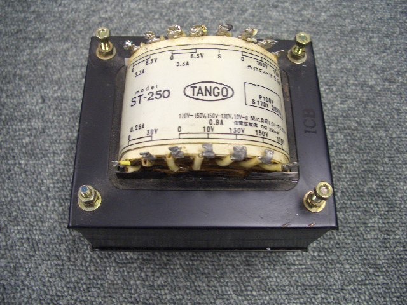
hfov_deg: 52.6
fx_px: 412
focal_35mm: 35
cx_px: 204
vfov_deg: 40.7
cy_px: 152
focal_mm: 5.8
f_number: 2.6
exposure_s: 1/15
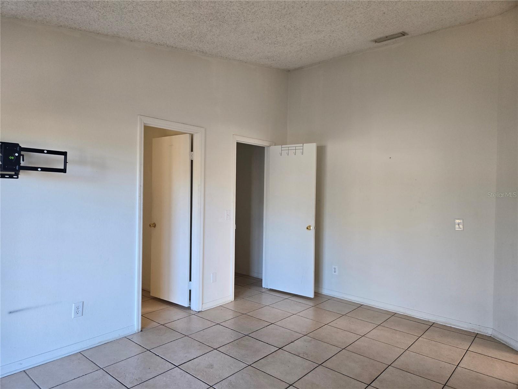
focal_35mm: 23
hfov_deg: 73.9
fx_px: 344
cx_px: 259
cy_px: 194
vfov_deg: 58.9
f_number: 1.8
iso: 160
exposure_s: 1/180
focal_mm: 5.4
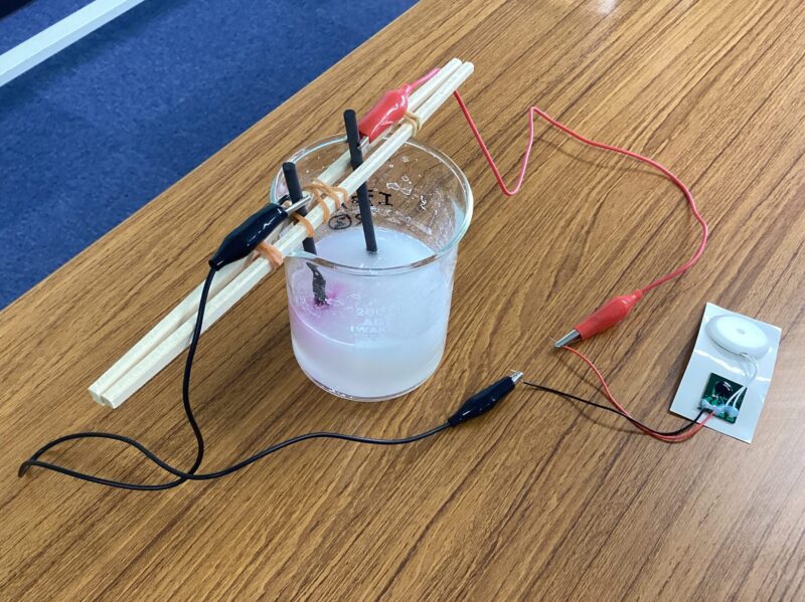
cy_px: 301
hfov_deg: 58.4
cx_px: 402
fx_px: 720
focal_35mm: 31
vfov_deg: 45.4
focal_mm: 3.3
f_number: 2.4
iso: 125
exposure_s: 1/60
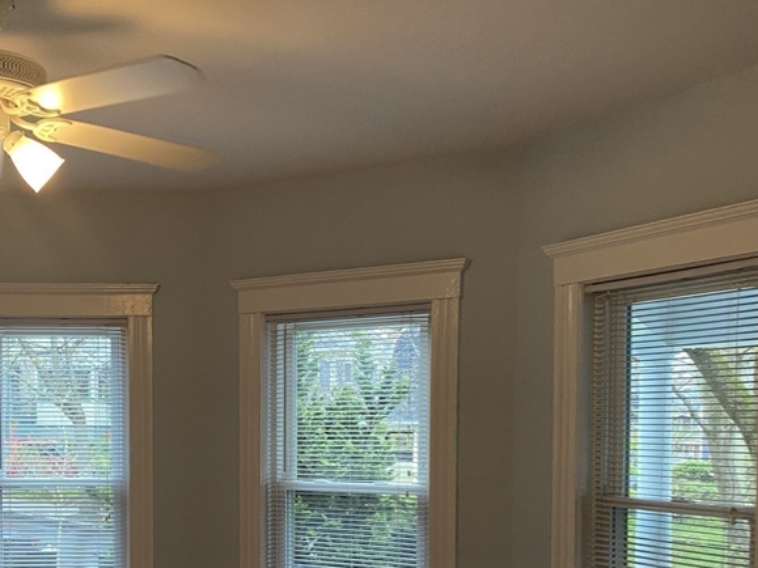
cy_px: 472
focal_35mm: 46
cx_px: 212
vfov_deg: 30.6
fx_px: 1007
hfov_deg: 40.4
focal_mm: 4.25
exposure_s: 1/60
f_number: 1.8
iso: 160
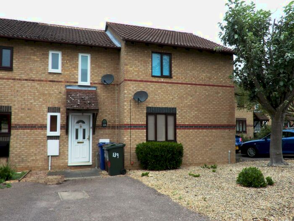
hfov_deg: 63.4
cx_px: 147
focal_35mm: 28
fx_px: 238
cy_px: 110
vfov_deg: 49.7
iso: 100
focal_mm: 5.1
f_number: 4.3
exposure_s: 1/342
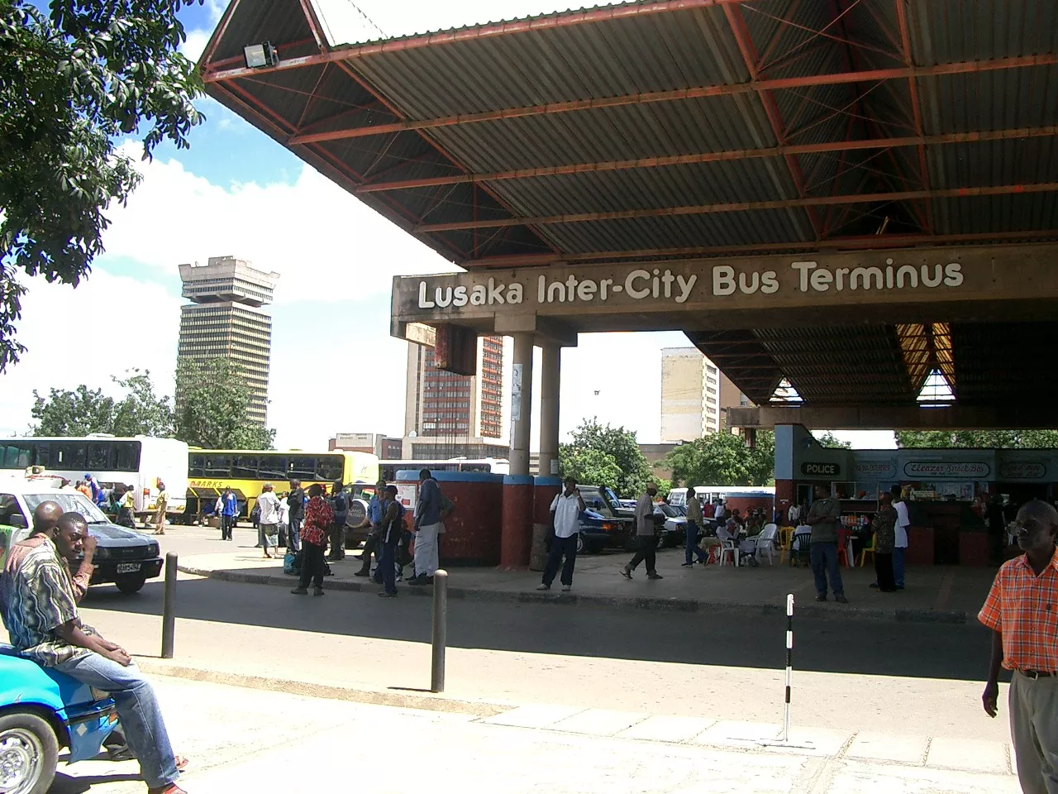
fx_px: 1070
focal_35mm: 35
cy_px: 397
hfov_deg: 52.6
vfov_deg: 40.7
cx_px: 529
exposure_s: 1/200
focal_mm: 5.8
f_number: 4.3
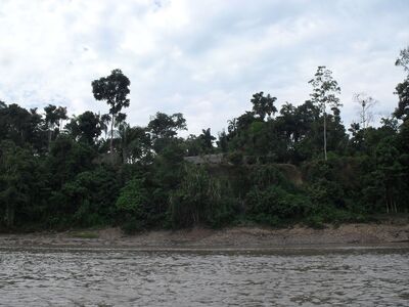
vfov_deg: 37.7
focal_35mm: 38
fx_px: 449
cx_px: 204
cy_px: 154
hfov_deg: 49.0
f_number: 8.3
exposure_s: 1/180
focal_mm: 6.3
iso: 80
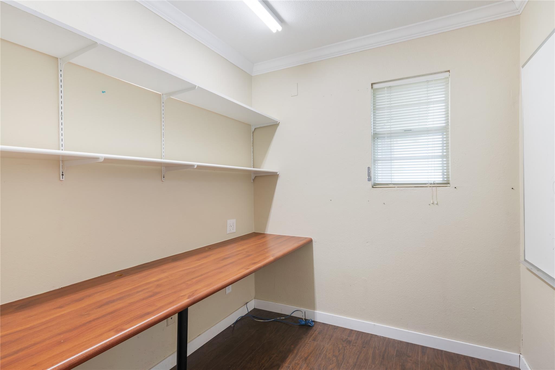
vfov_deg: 70.5
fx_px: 262
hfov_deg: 93.3
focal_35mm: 17
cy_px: 185
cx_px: 278
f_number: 8
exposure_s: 1/4
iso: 400
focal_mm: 17
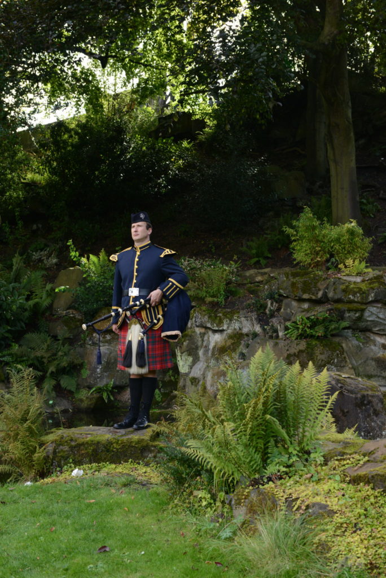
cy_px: 289
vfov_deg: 38.2
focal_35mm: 52
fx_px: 835
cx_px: 193
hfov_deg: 26.0
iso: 400
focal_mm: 52
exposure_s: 1/250
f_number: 5
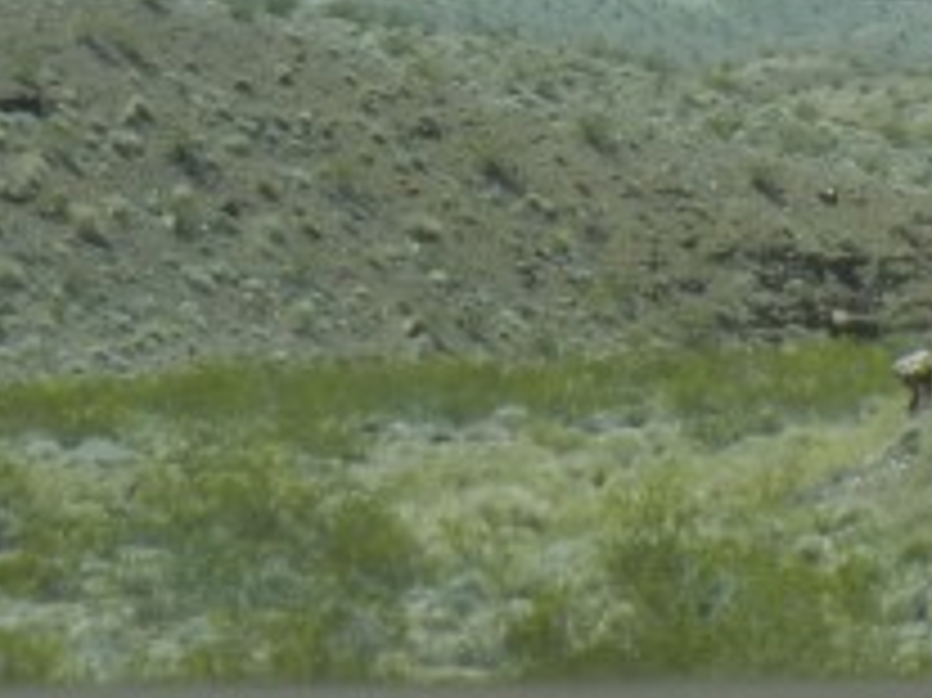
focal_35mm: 657
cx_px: 1432
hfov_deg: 3.0
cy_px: -815
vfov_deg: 2.3
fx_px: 17679
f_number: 4.6
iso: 160
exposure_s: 1/856
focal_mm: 24
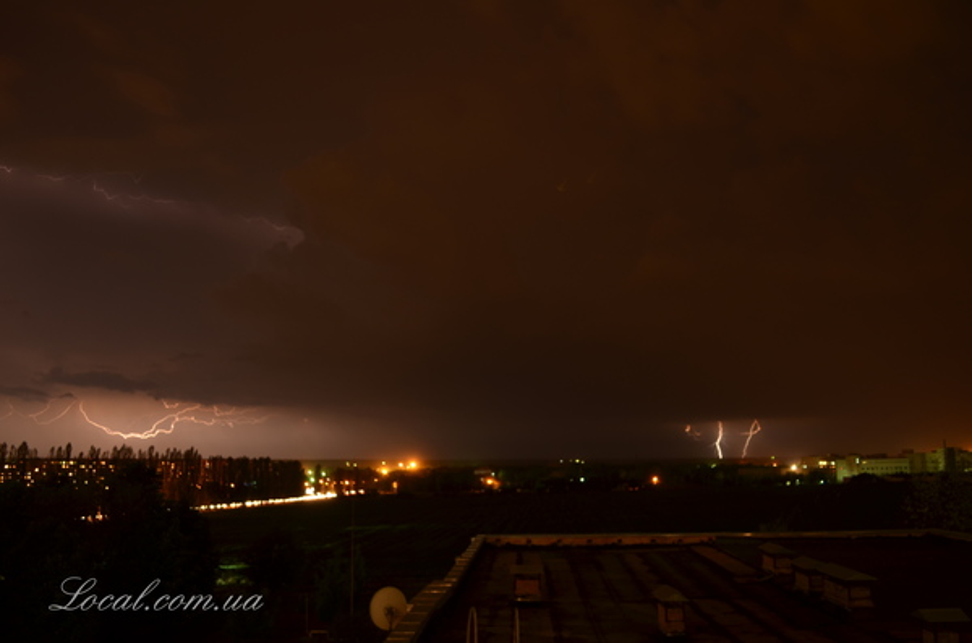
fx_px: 727
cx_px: 486
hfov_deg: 67.5
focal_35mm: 27
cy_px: 322
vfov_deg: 47.7
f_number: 4.5
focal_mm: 18
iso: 100
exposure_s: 30
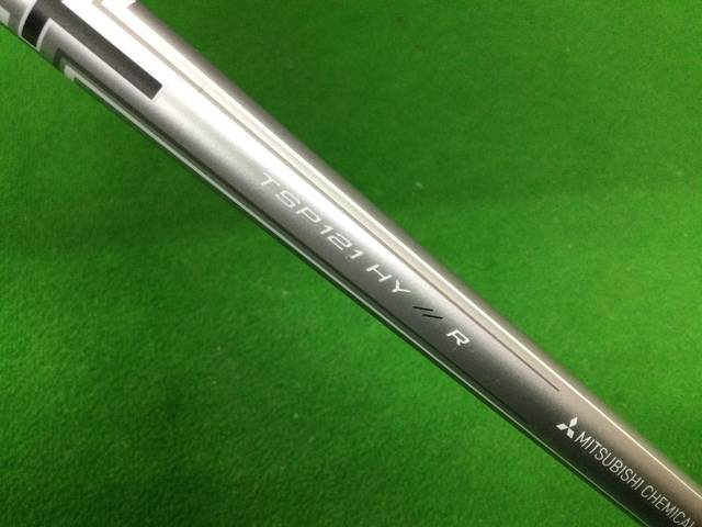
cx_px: 351
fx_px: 629
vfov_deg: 45.4
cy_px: 264
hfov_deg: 58.4
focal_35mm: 31
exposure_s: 1/30
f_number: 2.4
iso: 80
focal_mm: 3.3
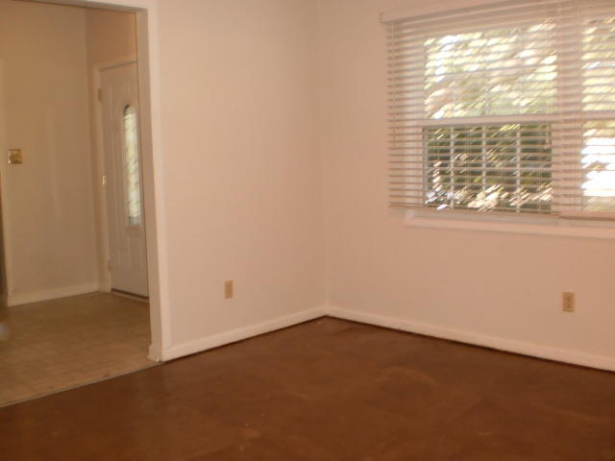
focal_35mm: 36
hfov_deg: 51.4
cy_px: 230
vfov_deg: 39.7
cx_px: 308
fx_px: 640
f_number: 3.1
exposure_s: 1/30
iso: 160
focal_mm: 6.3
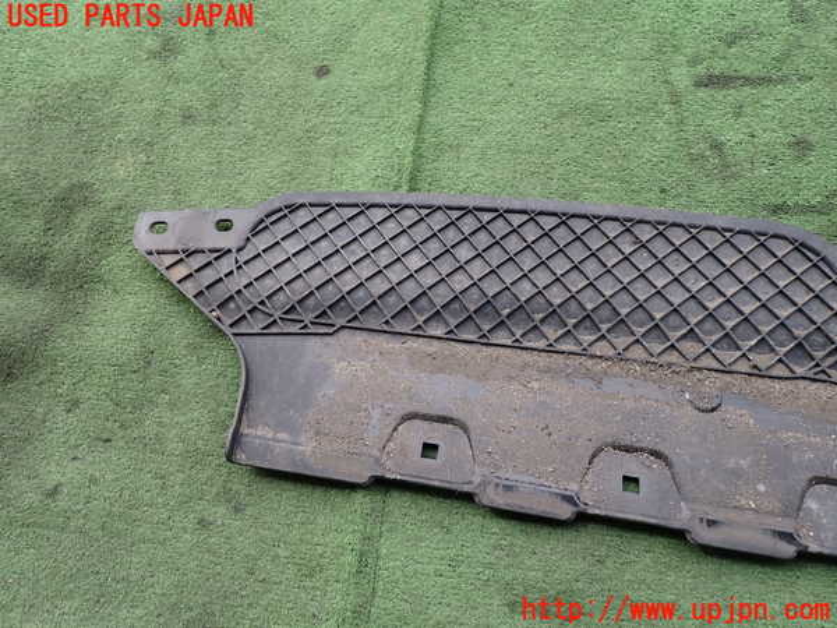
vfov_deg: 54.9
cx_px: 418
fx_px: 604
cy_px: 314
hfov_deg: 69.4
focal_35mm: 25
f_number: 2.8
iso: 100
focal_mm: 4.5
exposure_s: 1/320
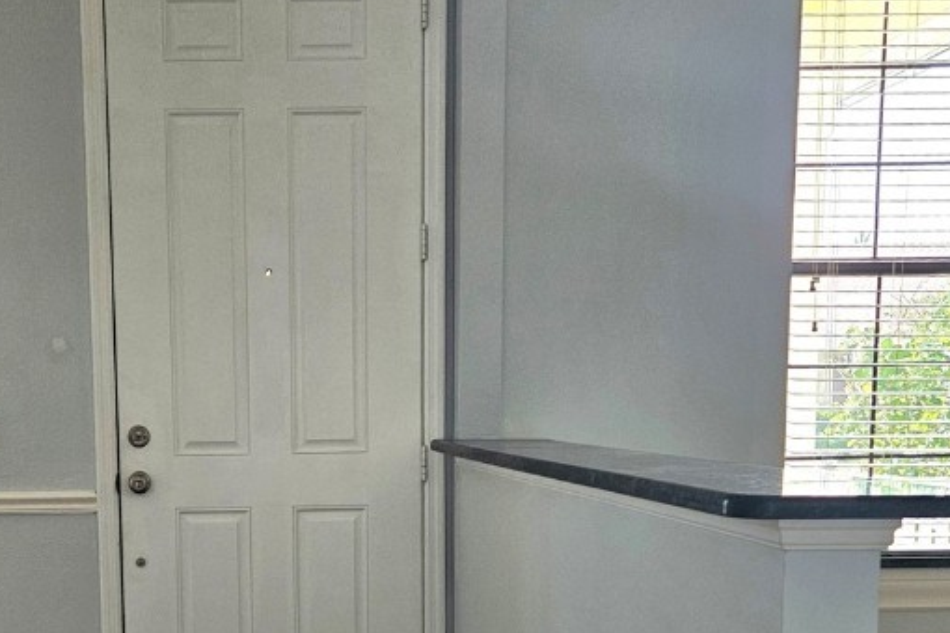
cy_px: 547
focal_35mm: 48
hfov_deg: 40.3
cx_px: 272
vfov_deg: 27.3
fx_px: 1267
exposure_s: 1/120
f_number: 1.8
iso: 80
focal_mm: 5.4
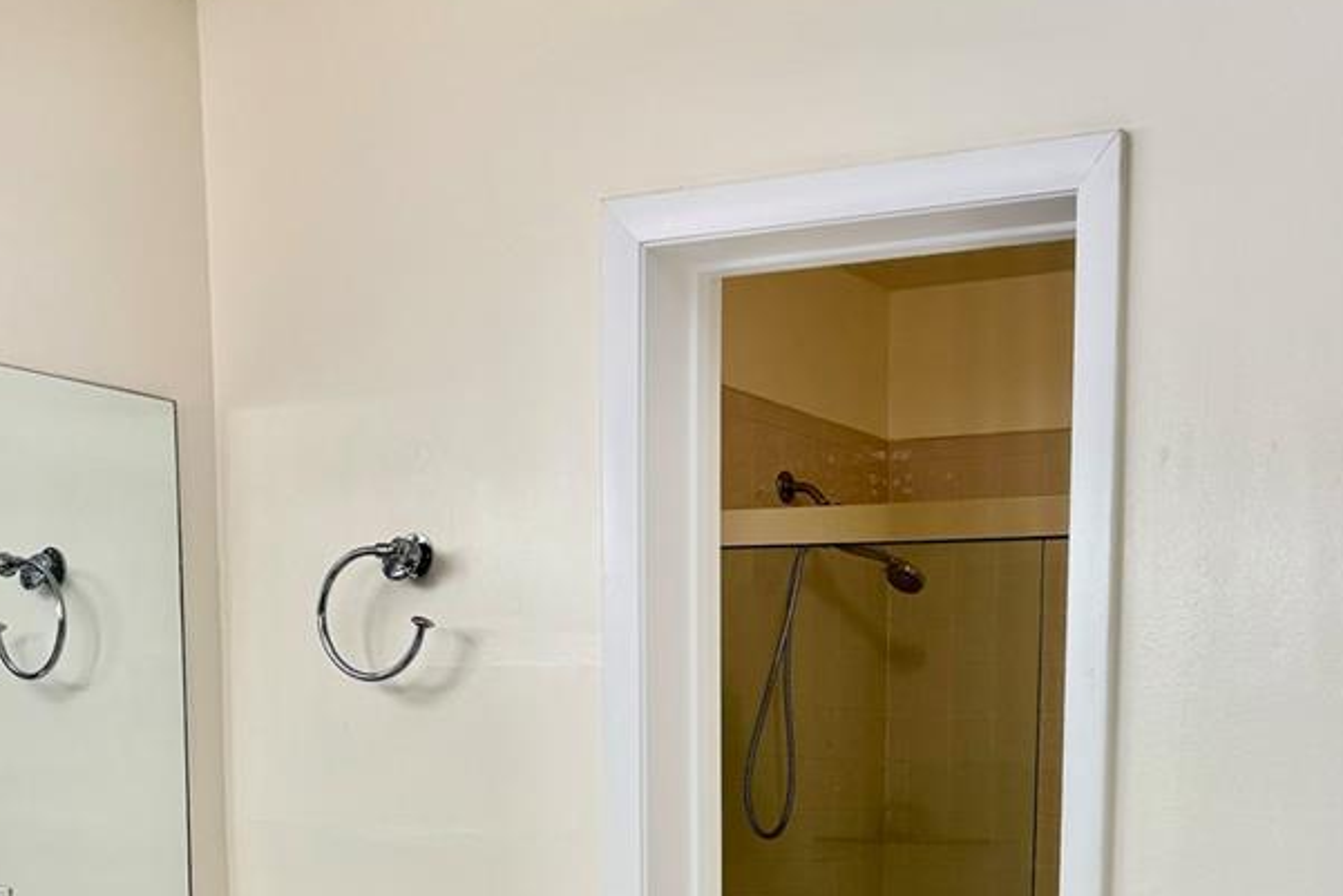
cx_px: 970
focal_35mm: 54
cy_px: 1026
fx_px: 2015
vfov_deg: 23.3
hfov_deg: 36.2
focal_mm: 5.96
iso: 40
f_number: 1.6
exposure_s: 1/120
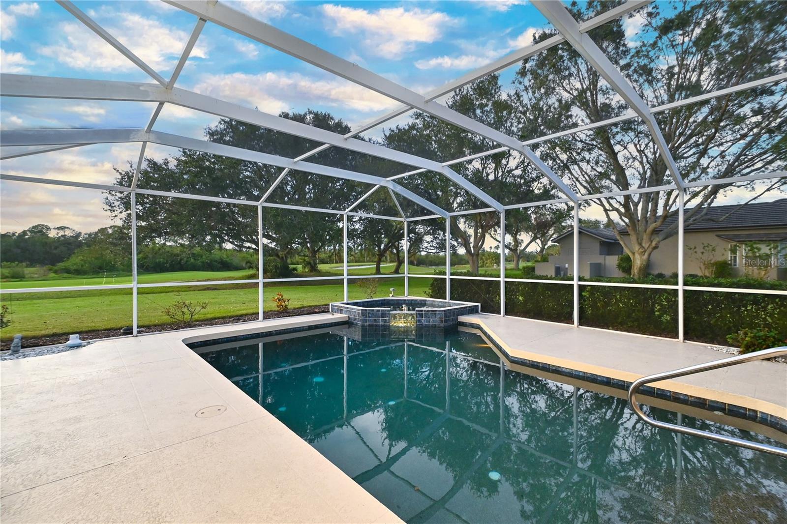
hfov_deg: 100.4
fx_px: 328
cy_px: 262
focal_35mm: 15
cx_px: 394
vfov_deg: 77.3
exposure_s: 1/200
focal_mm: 10
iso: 640
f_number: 8
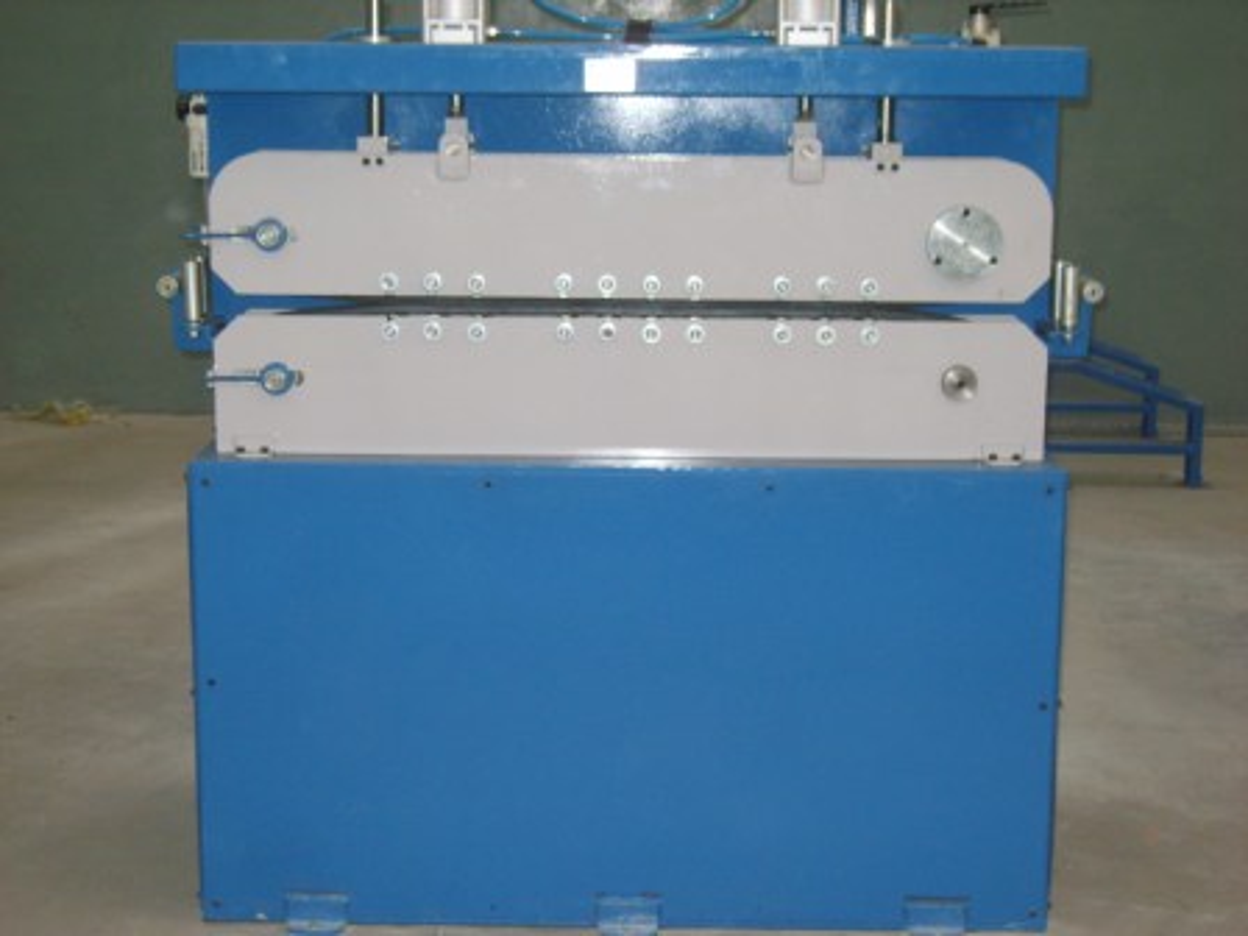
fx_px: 2235
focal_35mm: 62
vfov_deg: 23.7
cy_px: 468
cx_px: 624
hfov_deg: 31.2
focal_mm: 13
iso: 235
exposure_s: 1/45
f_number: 3.8
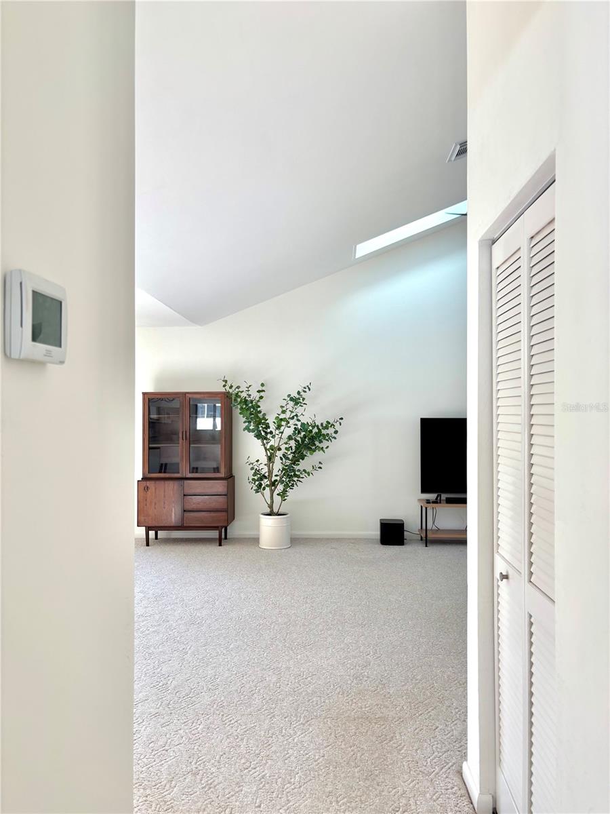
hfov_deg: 53.1
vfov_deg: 67.3
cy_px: 407
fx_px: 611
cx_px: 305
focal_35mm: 26
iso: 40
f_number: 1.6
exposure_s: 1/167
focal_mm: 5.96
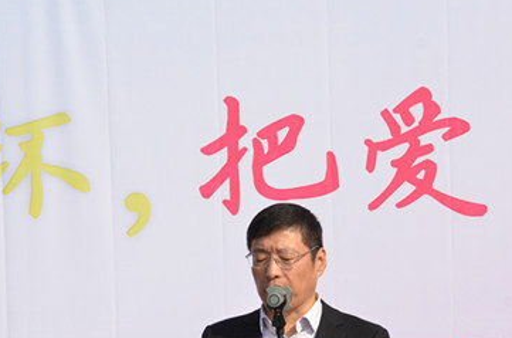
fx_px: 3711
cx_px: 330
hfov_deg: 7.9
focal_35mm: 262
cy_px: 268
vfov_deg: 5.2
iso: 800
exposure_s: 1/1600
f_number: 10
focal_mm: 105
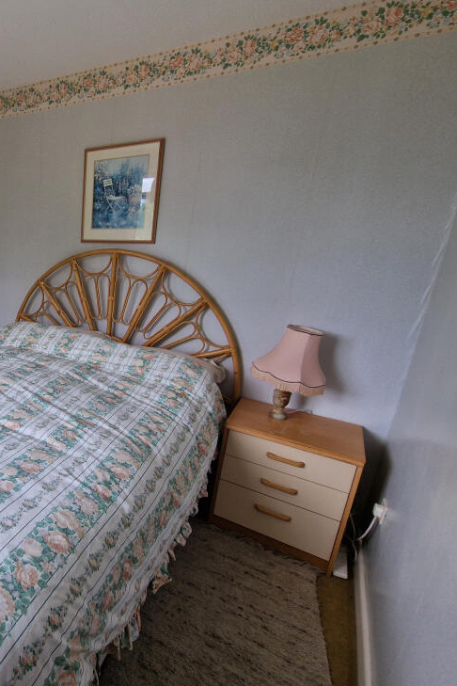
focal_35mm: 19
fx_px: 362
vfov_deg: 86.9
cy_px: 347
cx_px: 33
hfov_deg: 54.7
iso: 50
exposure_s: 1/100
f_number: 2.2
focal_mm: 2.2
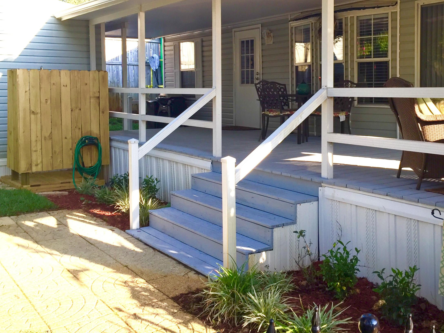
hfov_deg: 46.4
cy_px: 119
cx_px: 277
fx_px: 513
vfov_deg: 35.7
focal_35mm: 40
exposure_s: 1/471
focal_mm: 4.15
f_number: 2.2
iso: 32
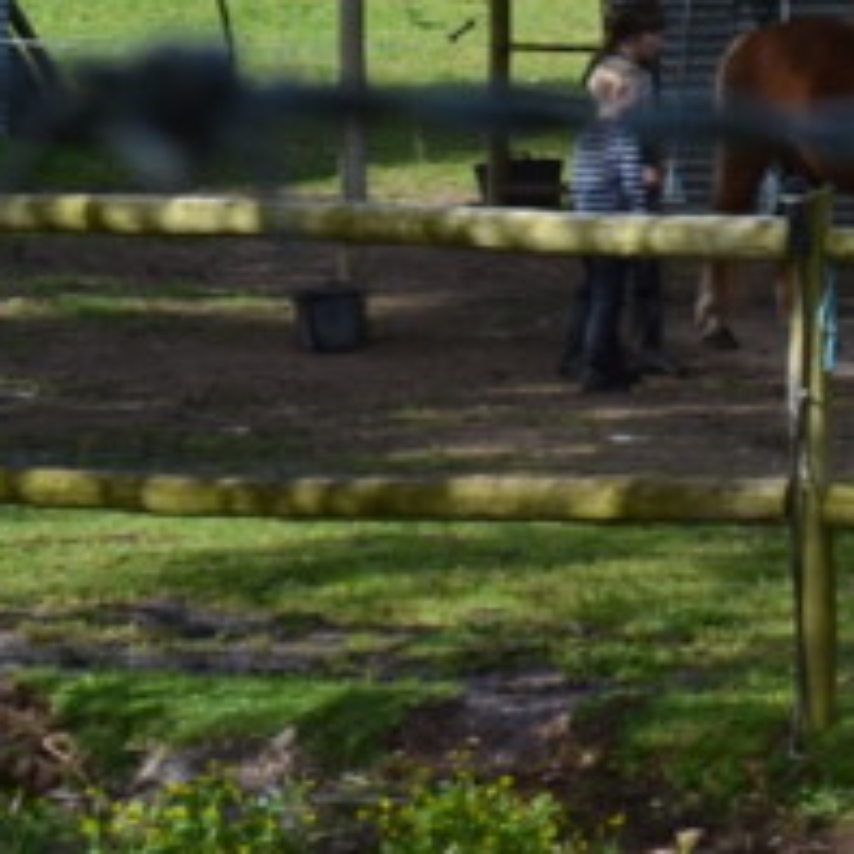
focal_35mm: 214
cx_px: 2493
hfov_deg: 7.3
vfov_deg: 8.2
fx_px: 5973
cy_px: 78
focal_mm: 26
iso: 100
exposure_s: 1/200
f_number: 7.1
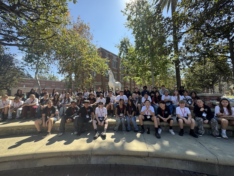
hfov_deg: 102.1
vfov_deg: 85.7
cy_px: 88
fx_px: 95
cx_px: 117
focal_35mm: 14
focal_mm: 2.22
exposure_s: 1/307
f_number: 2.2
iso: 40
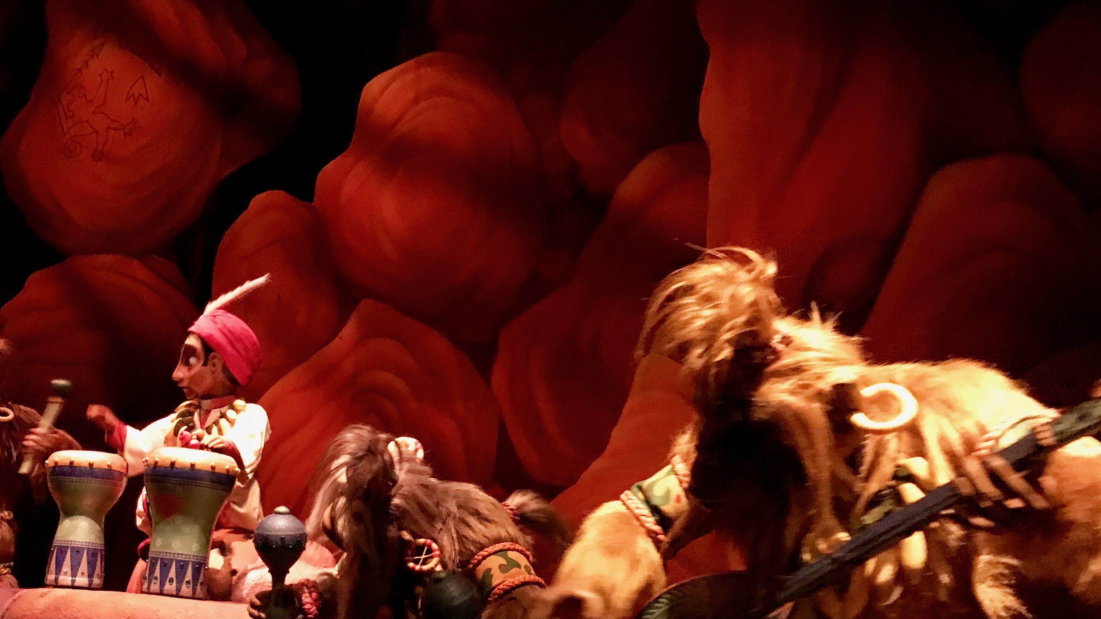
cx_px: 391
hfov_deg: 48.8
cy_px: 424
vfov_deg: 28.8
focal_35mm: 41
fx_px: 1197
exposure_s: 1/5
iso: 80
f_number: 1.8
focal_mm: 3.99
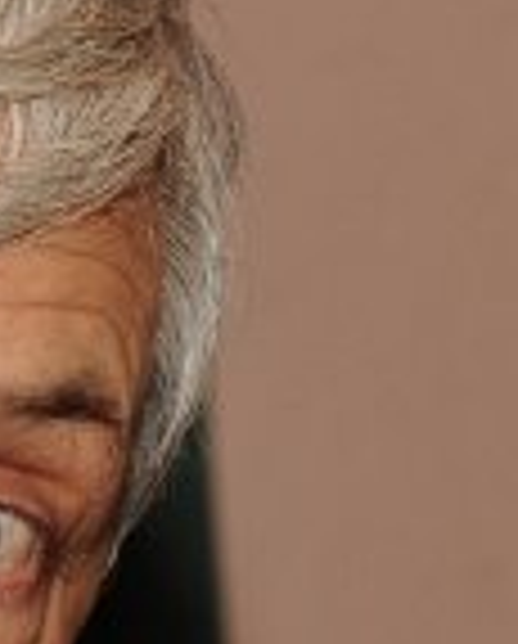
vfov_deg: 3.3
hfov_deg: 2.6
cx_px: -419
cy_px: 921
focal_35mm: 587
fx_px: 11213
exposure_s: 1/60
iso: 200
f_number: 5
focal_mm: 70
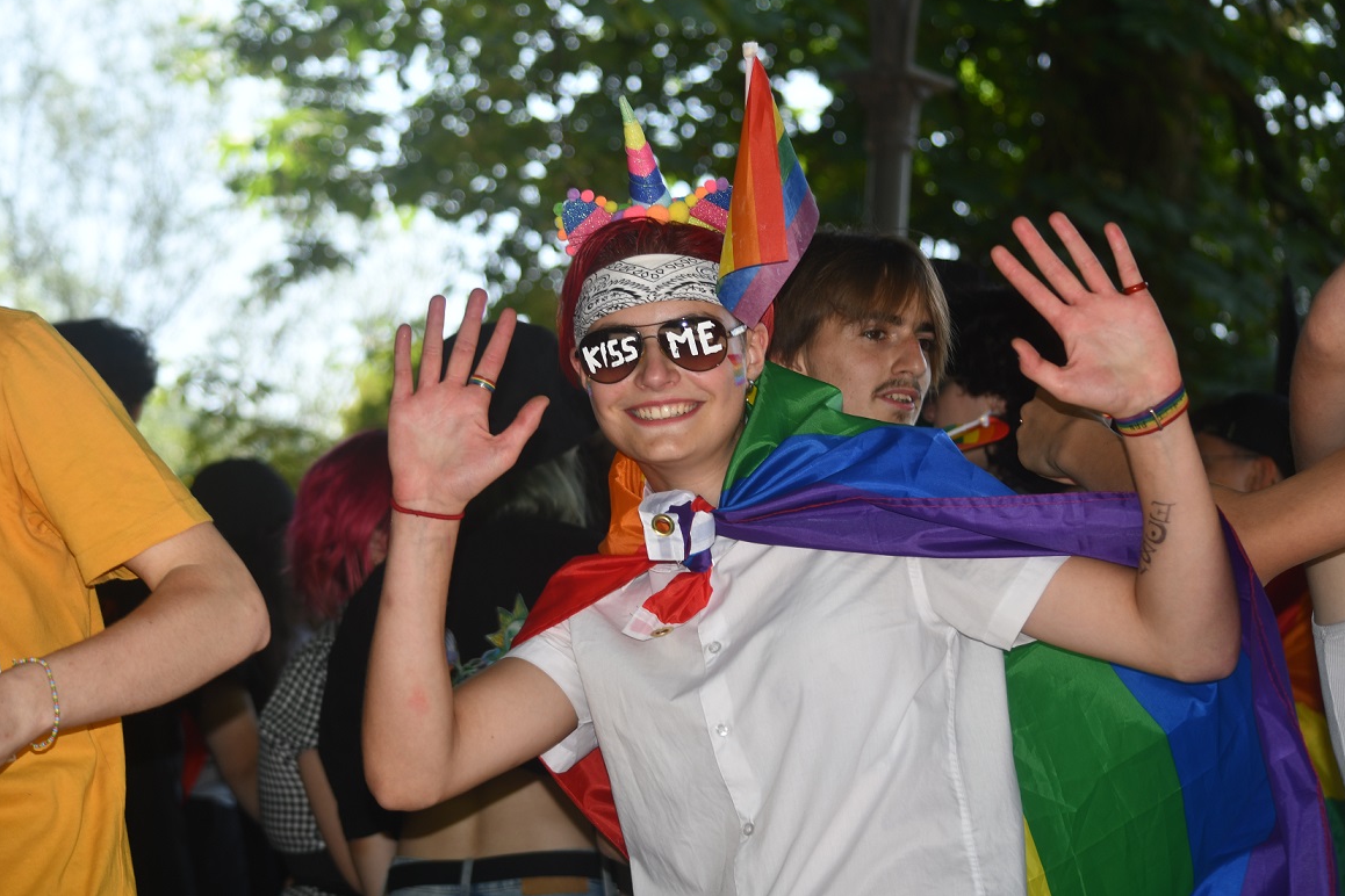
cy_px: 445
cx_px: 675
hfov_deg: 20.8
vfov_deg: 14.0
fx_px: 3661
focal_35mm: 98
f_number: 5
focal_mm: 65
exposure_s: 1/250
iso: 100
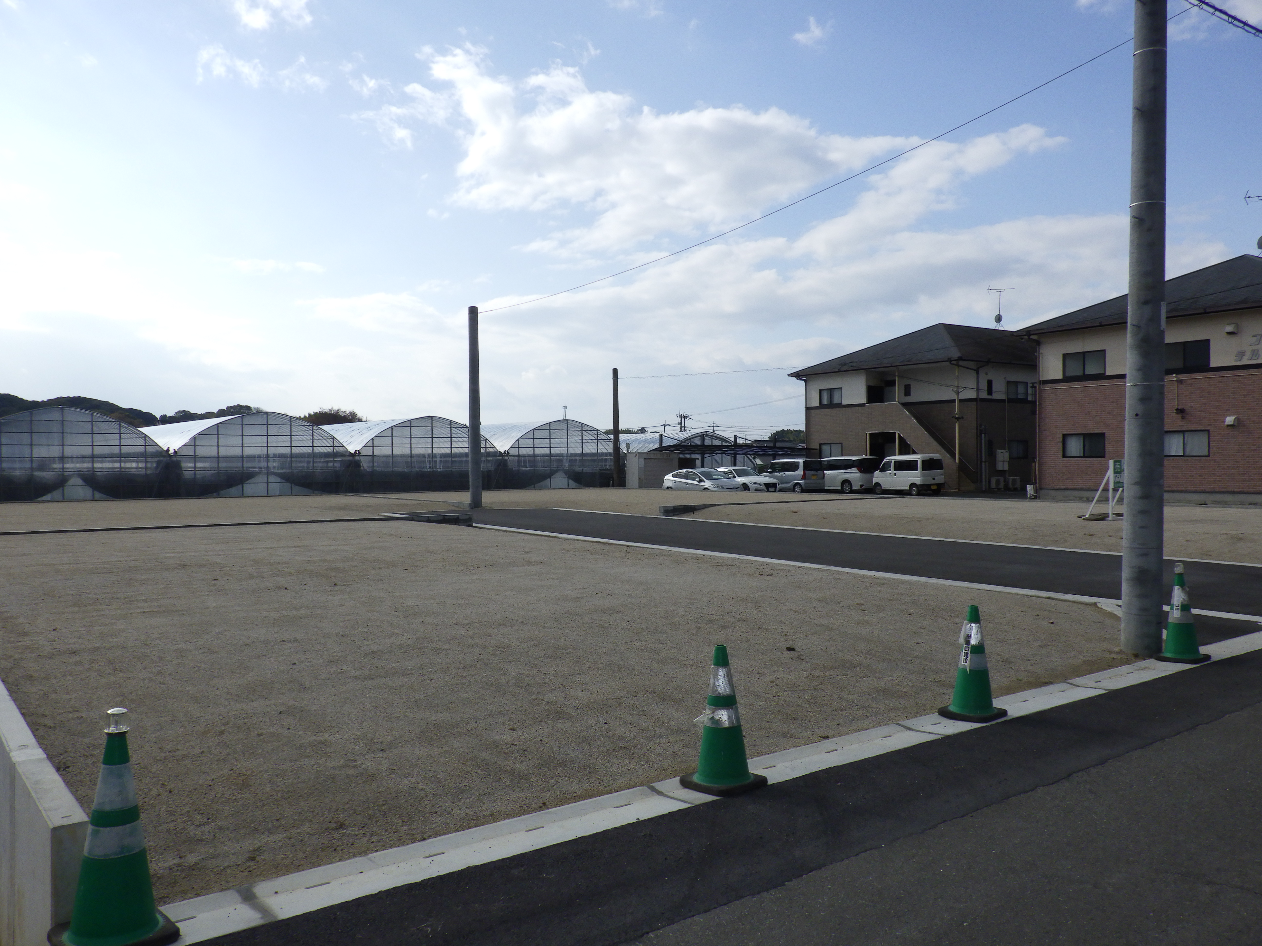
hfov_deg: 76.4
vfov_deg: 61.1
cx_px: 631
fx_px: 802
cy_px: 473
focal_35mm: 22
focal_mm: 5
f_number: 4.2
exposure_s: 1/1500
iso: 125
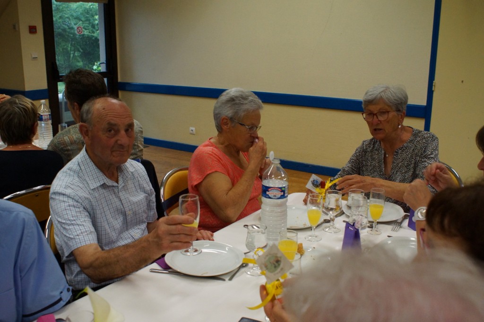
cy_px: 161
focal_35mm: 39
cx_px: 242
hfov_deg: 49.6
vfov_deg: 34.2
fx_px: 524
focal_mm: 26
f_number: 4.5
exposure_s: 1/160
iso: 1600
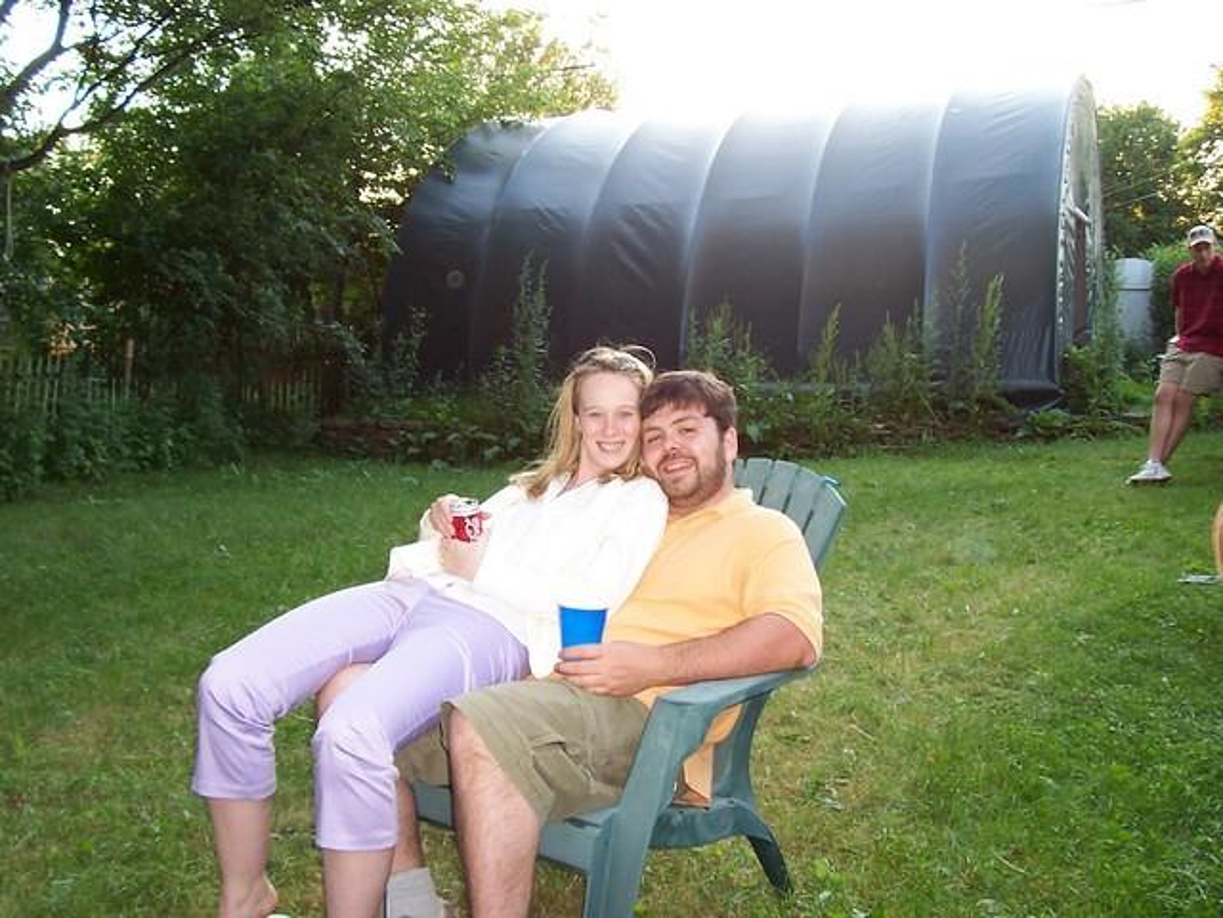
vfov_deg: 38.7
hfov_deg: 50.1
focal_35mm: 37
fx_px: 1307
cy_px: 459
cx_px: 612
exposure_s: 1/60
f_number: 2.8
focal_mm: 5.6
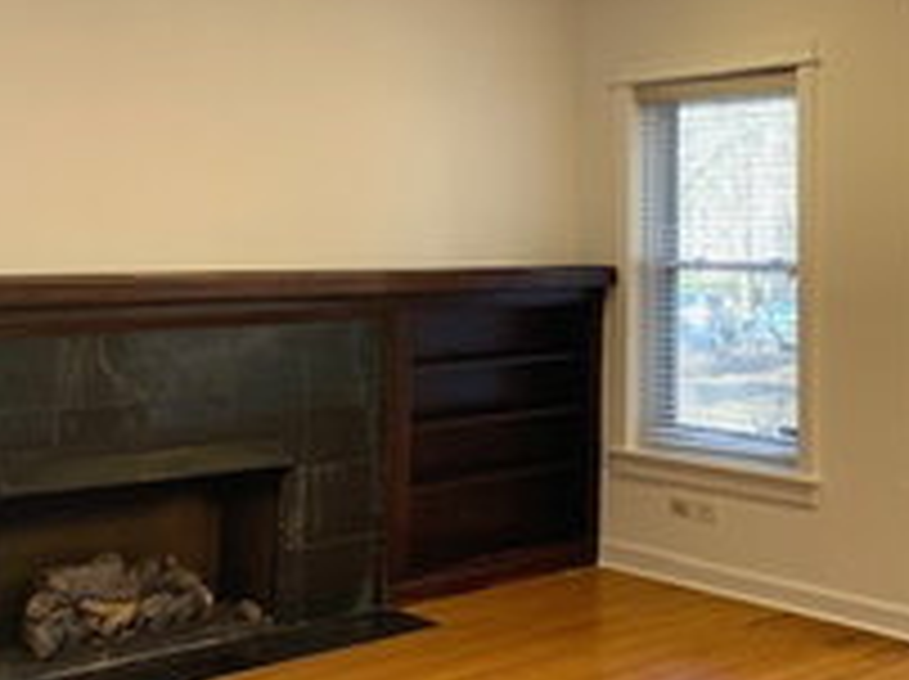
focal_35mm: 55
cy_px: 194
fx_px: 1443
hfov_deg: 33.9
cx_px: 736
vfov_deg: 26.3
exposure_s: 1/120
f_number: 1.8
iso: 100
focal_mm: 4.25
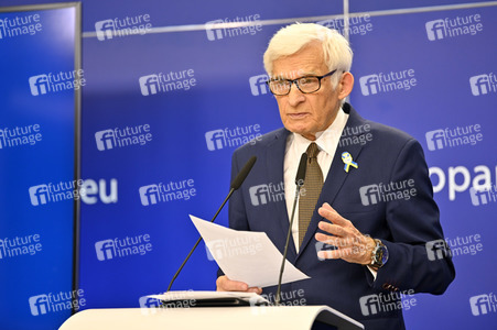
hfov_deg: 12.1
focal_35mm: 170
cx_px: 248
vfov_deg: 8.1
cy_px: 165
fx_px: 2345
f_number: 2.8
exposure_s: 1/320
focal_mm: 170
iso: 1000
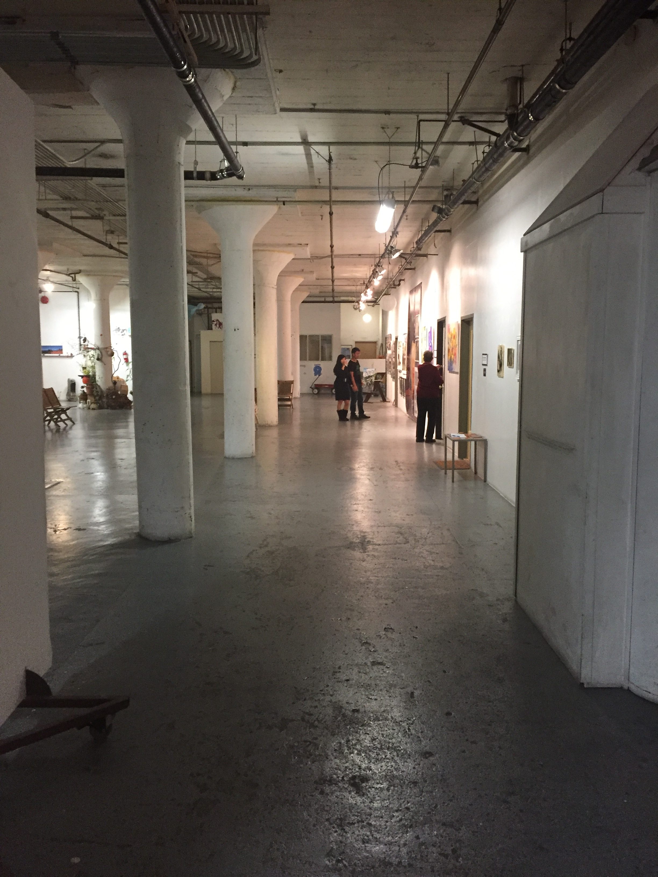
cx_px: 329
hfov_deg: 48.2
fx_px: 735
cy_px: 438
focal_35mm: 29
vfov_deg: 61.7
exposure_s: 1/24
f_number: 2.2
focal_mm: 4.15
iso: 250
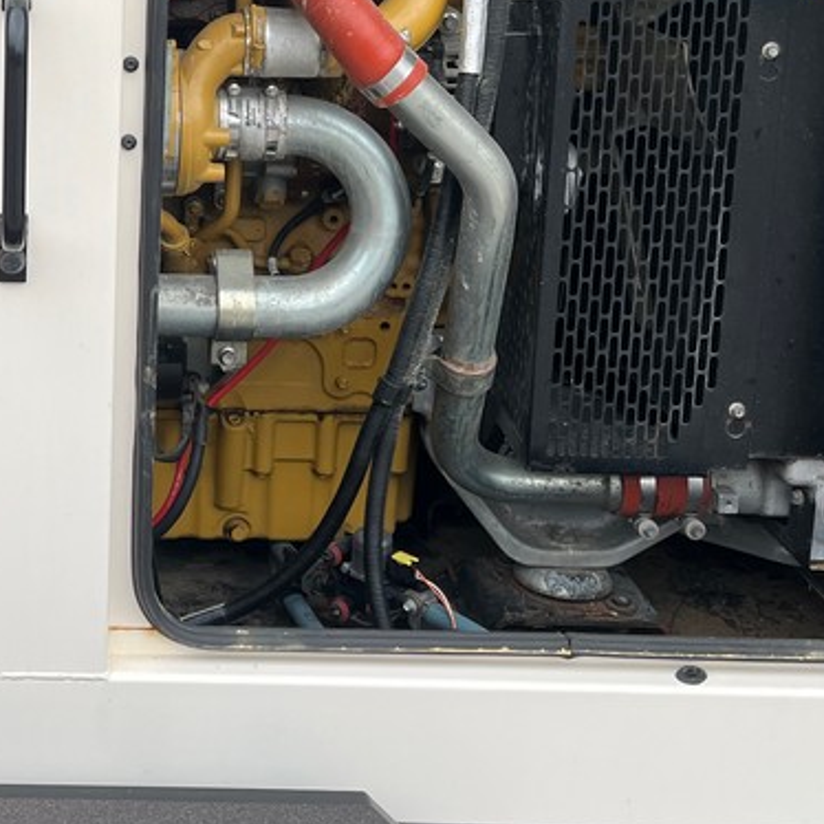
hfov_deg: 25.8
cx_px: -15
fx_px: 1697
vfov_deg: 26.3
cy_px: 75
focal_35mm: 63
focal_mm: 5.1
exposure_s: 1/489
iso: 50
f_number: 1.6
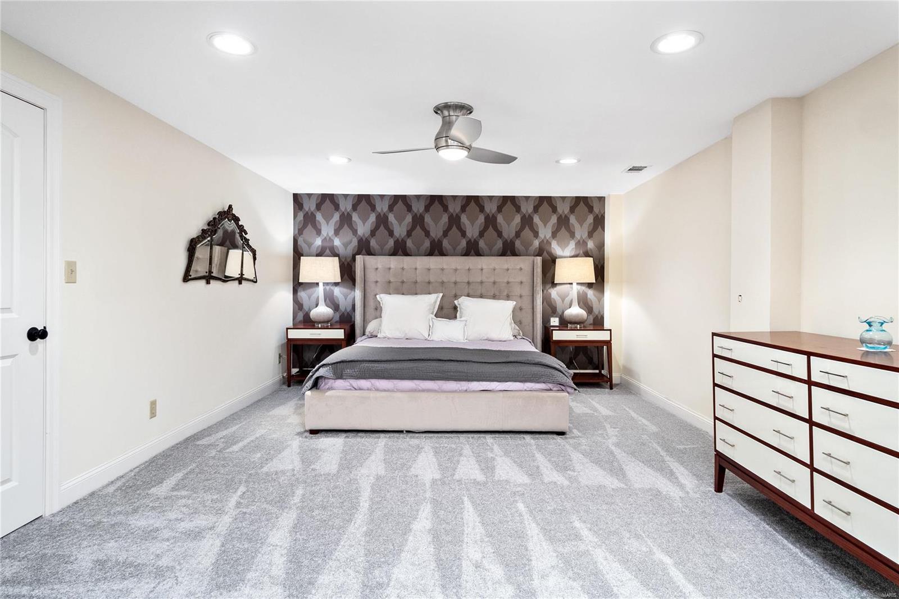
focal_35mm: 18
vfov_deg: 67.4
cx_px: 450
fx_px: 449
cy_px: 300
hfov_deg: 90.0
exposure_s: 1/2.5
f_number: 7.1
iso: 400
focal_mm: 9
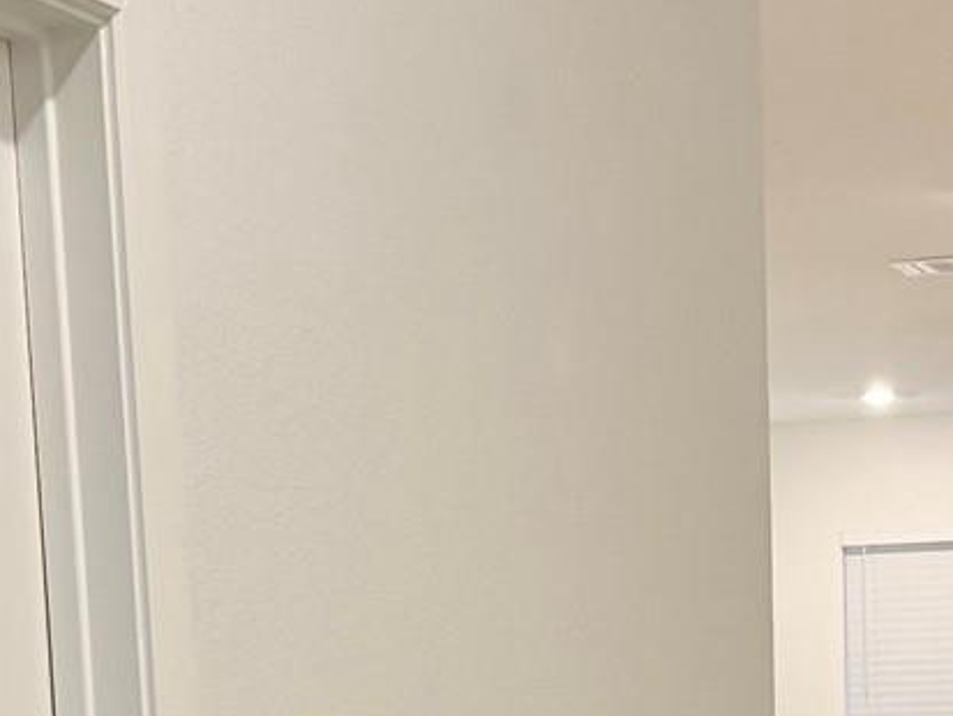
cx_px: 773
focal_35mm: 119
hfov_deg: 16.4
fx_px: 3277
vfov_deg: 11.5
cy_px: 1286
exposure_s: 1/120
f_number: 1.78
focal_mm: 6.76
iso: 200
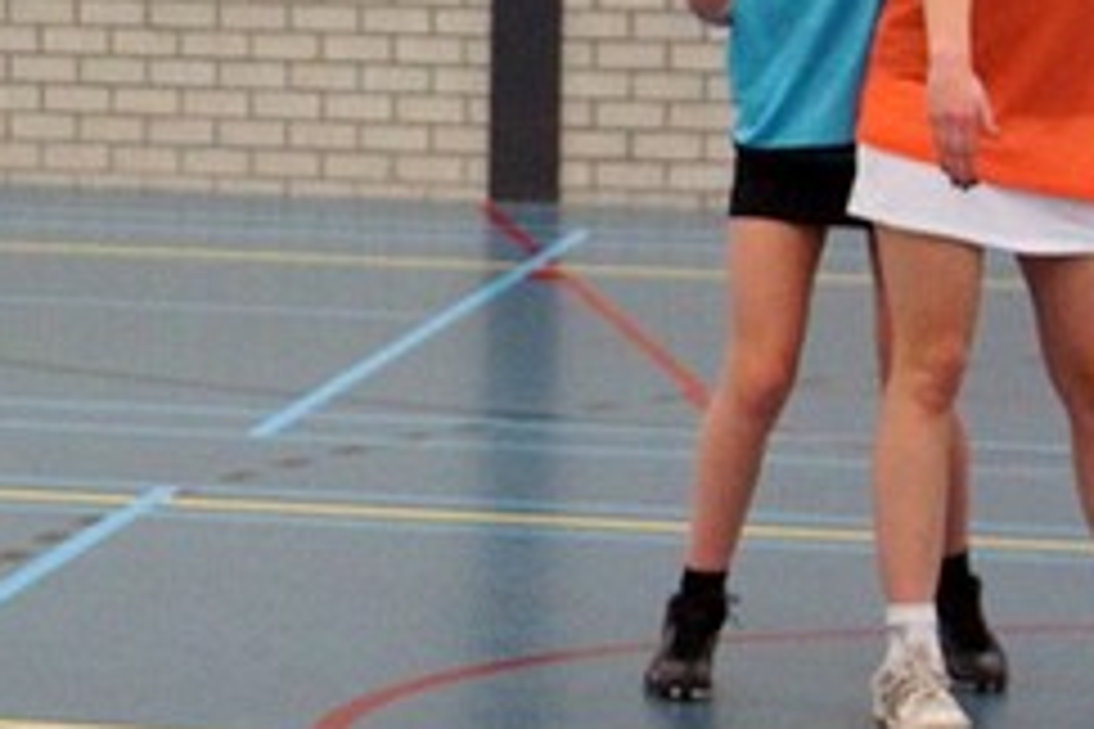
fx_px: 6719
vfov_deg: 6.2
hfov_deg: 8.7
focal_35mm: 221
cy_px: -140
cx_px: -1162
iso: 1250
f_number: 3.2
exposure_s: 1/250
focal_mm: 35
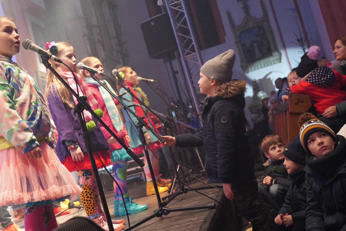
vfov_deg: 31.9
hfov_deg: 46.4
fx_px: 404
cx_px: 172
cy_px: 123
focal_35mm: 42
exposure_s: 1/160
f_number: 4
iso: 10000
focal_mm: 38
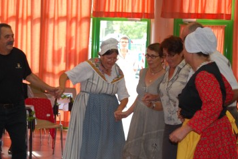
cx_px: 50
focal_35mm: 119
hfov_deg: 17.0
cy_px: 118
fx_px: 788
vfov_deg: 11.5
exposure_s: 1/60
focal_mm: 44
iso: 320
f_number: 5.3
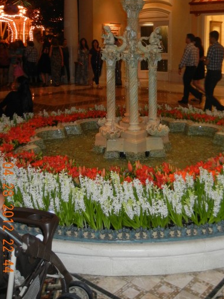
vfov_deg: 40.9
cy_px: 76
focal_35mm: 45
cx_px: 141
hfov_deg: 32.0
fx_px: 388
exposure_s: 1/30
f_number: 3.5
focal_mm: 5.4
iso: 400
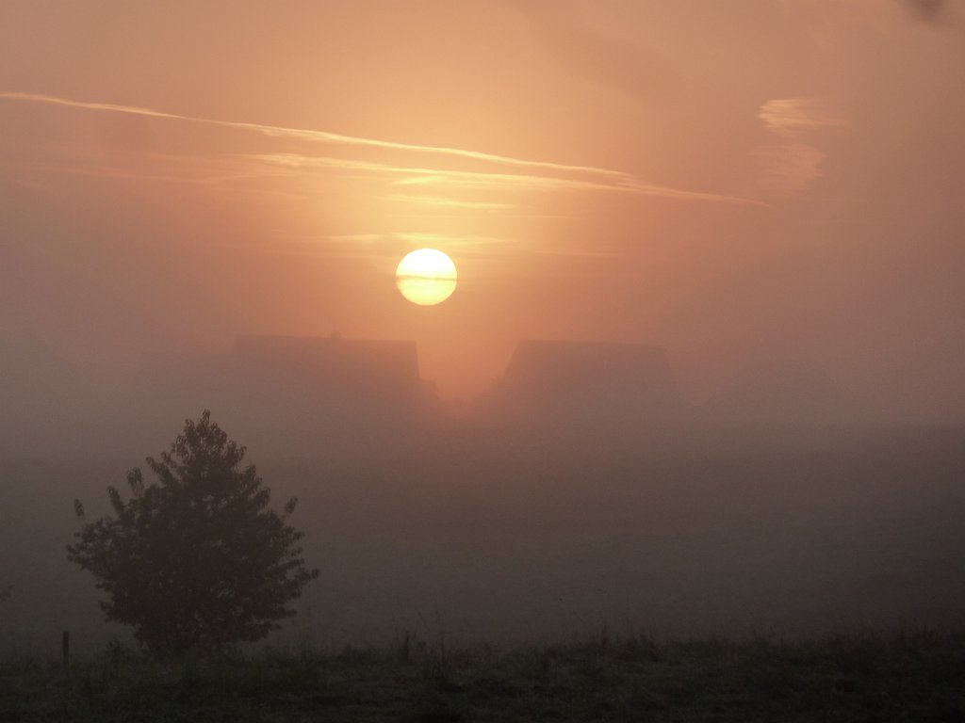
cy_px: 362
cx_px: 482
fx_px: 6746
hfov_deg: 8.2
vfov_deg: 6.1
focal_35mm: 242
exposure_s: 1/320
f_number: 4.7
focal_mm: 39.7
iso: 125
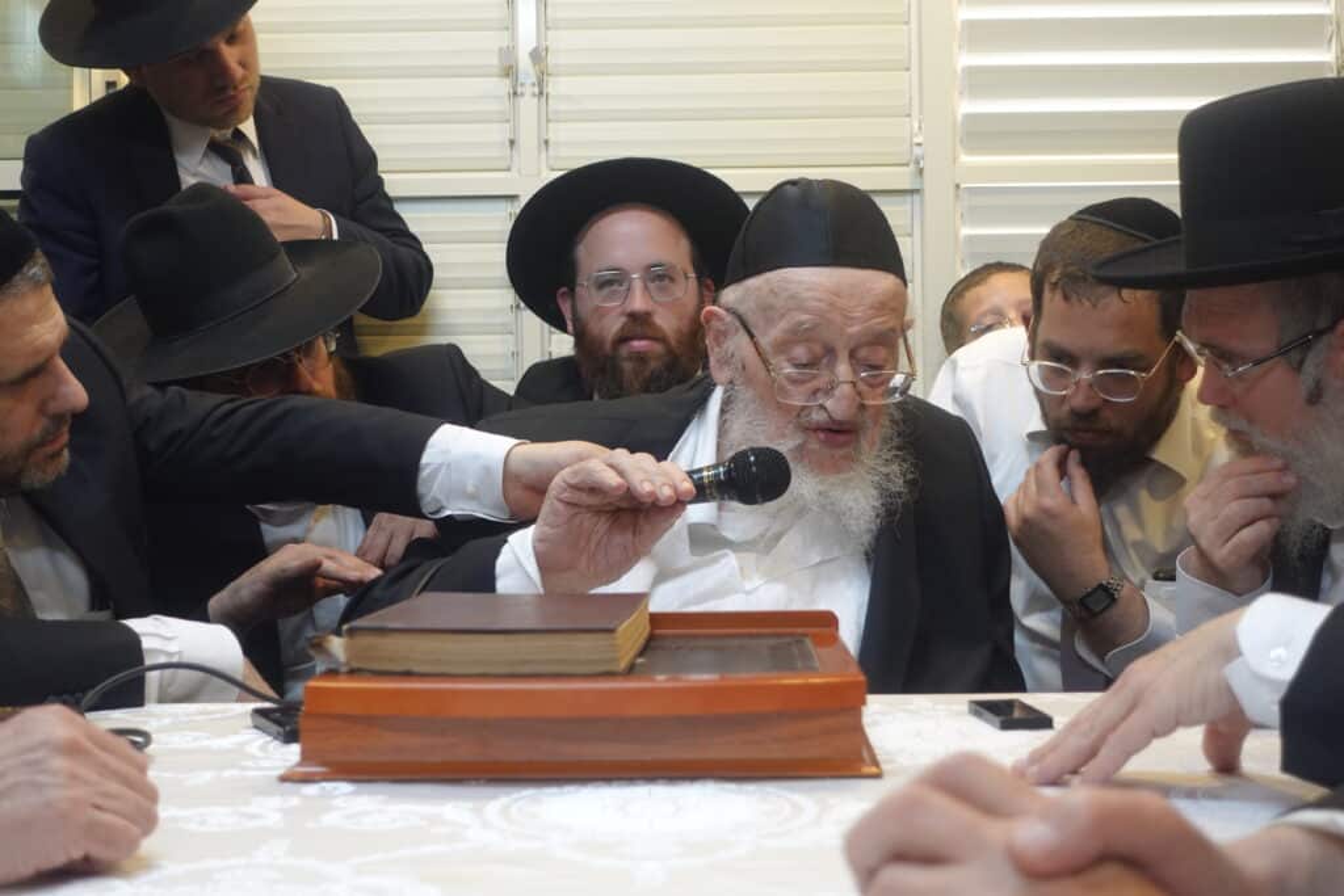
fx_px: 1829
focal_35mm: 49
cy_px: 448
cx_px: 672
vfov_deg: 27.5
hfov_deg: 40.3
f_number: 2.8
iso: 500
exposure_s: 1/50
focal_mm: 18.59
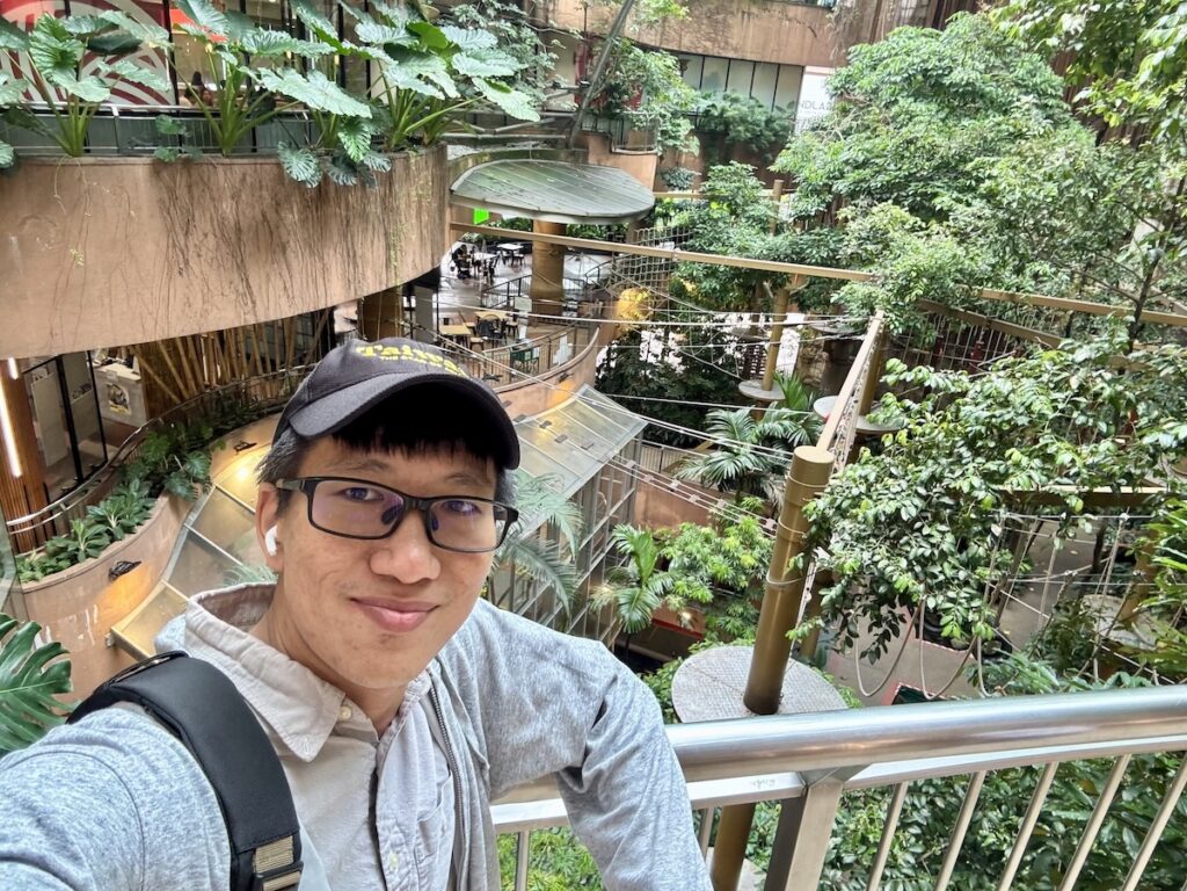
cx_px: 594
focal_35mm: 23
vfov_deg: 58.9
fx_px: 789
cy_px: 446
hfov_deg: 73.9
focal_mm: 2.69
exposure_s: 1/50
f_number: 1.9
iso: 125
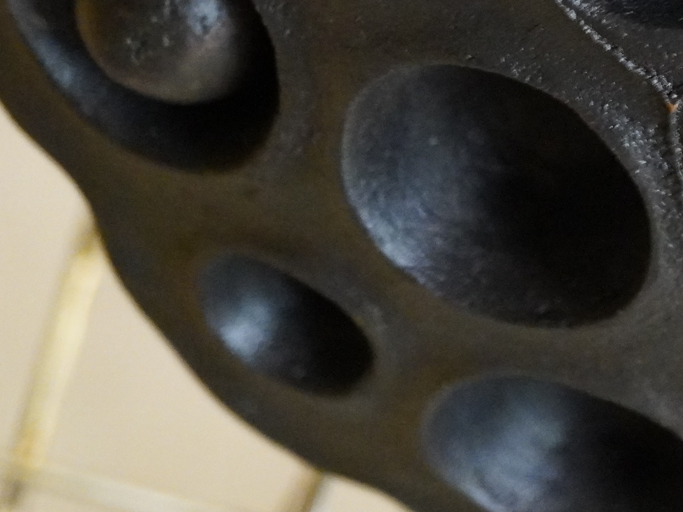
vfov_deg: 10.5
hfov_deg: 13.9
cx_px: 698
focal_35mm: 140
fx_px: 2762
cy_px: -3
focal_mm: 30
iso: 6400
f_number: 3.5
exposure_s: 1/25
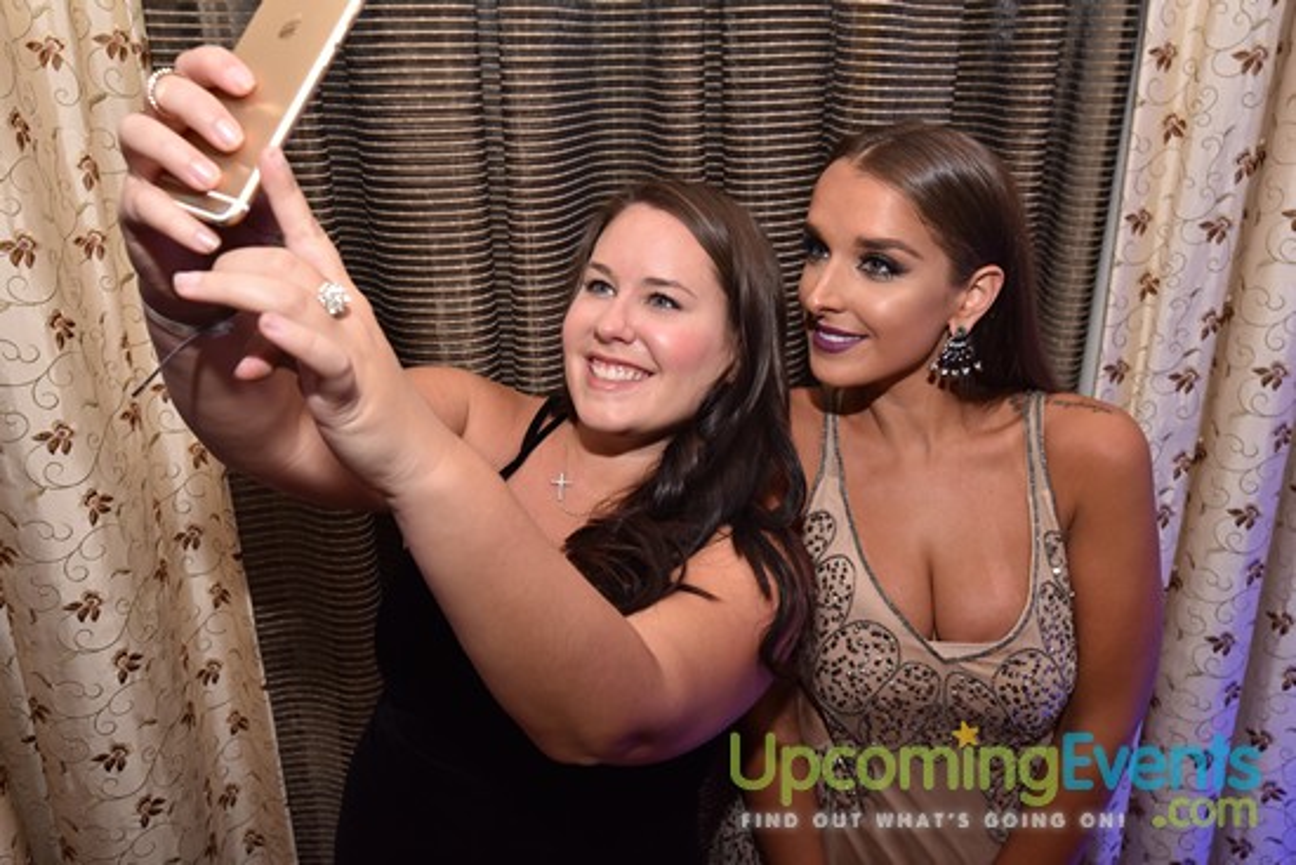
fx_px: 1080
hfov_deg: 61.9
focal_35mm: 30
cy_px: 432
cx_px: 648
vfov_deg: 43.6
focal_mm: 30
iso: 1000
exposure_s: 1/100
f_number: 10
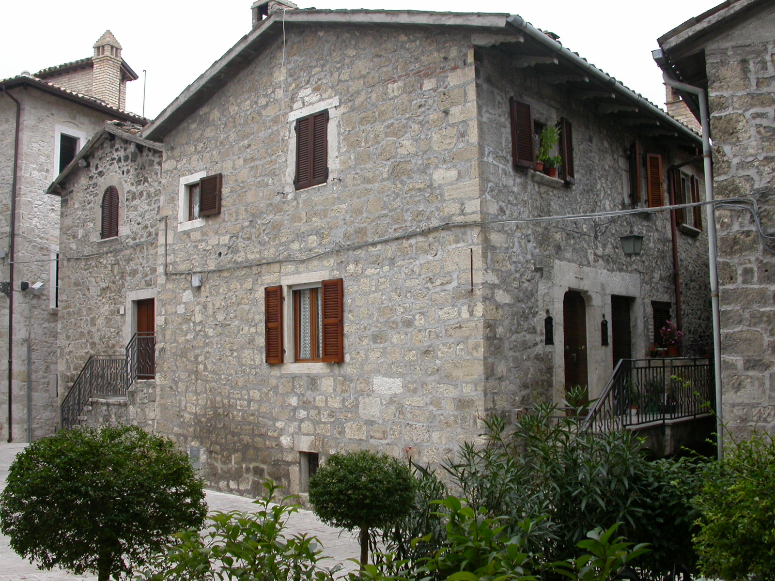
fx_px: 851
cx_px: 388
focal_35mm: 38
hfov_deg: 49.0
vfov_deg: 37.7
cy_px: 290
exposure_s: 1/209
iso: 100
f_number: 5.3
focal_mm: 7.85
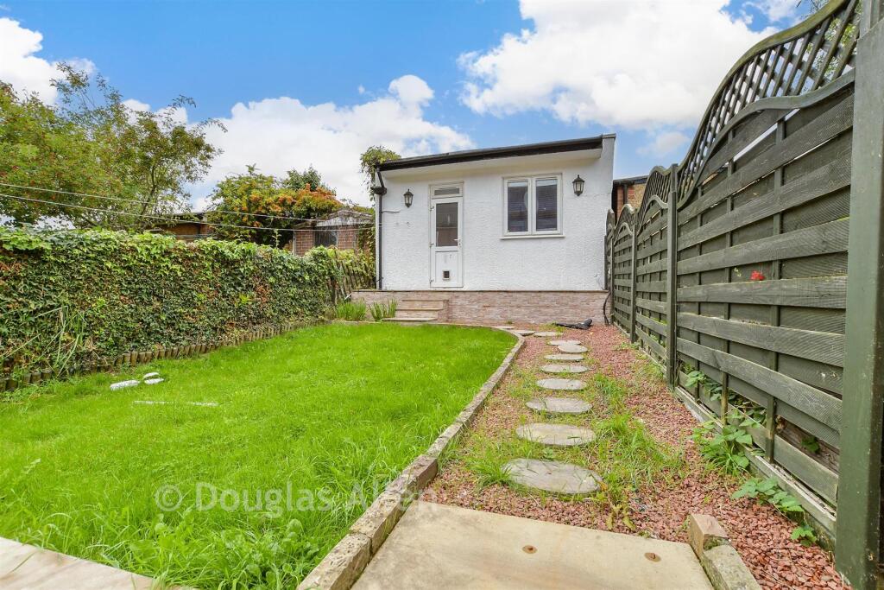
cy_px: 295
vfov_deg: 77.3
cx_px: 442
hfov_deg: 100.4
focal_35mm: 15
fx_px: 368
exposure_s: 1/60
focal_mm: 10
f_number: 8
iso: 160
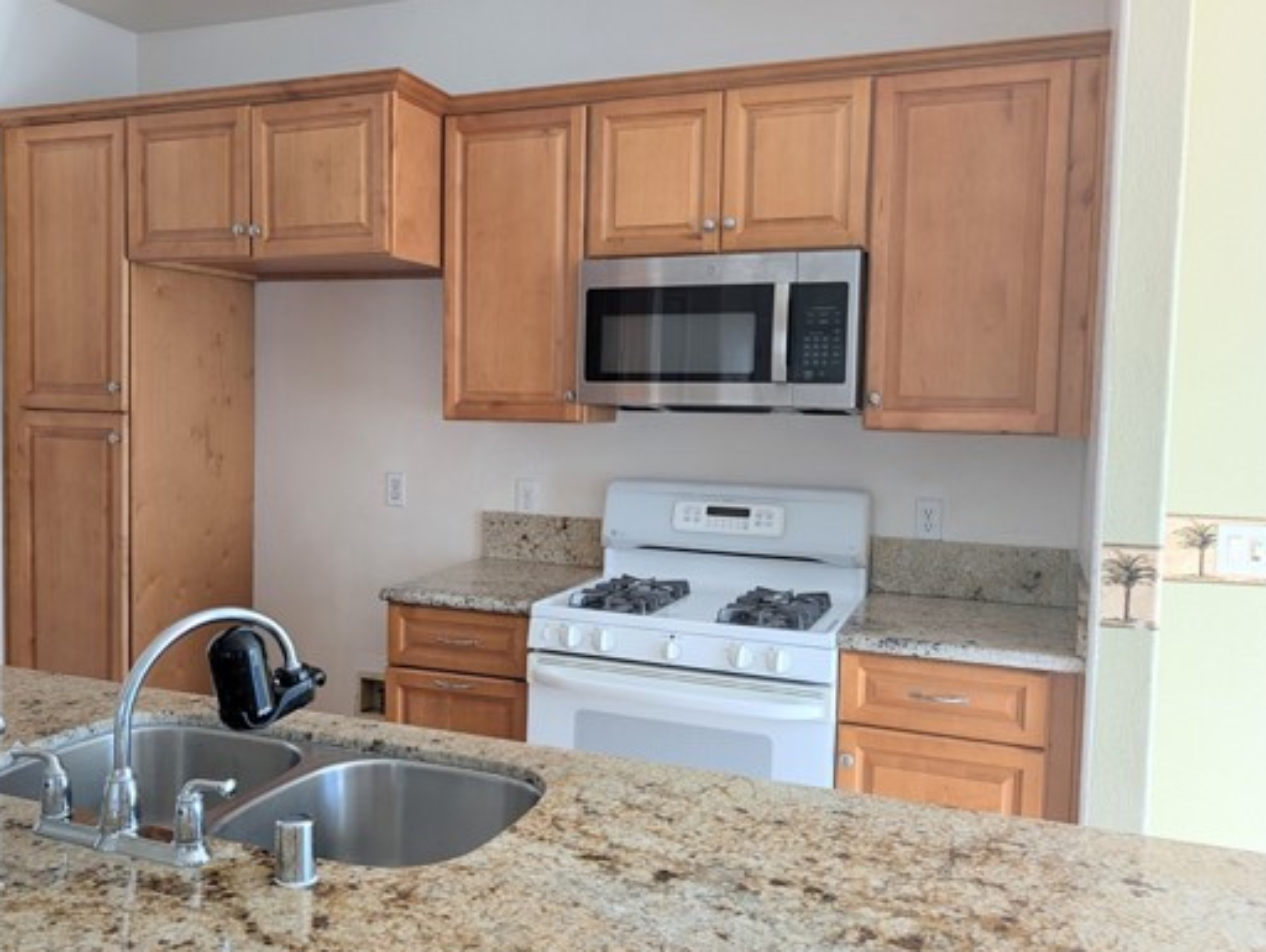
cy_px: 471
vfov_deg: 46.9
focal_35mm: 30
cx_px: 527
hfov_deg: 59.6
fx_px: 1098
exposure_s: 1/43.7
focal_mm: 6.9
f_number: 1.68
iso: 17
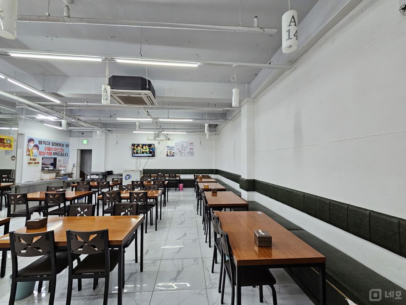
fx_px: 152
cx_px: 203
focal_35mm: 13
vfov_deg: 89.9
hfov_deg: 106.2
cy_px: 152
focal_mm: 2.2
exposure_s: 1/60
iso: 200
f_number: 2.2
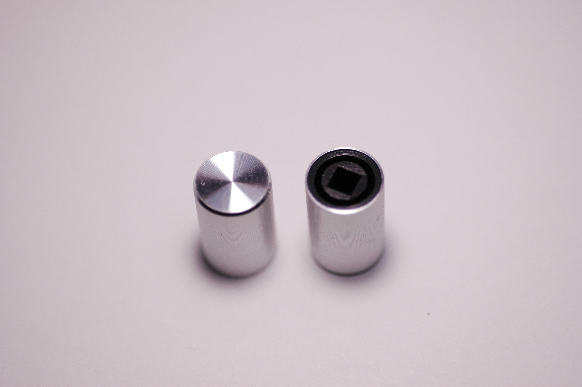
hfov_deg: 22.6
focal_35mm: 90
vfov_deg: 15.2
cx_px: 291
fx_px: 1454
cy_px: 194
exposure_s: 1/1600
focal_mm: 60
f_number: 3.3
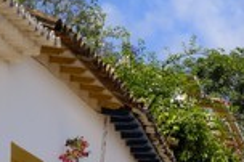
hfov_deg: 7.9
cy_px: 218
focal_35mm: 257
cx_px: 312
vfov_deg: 5.3
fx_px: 1740
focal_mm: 62
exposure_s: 1/160
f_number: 10
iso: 100
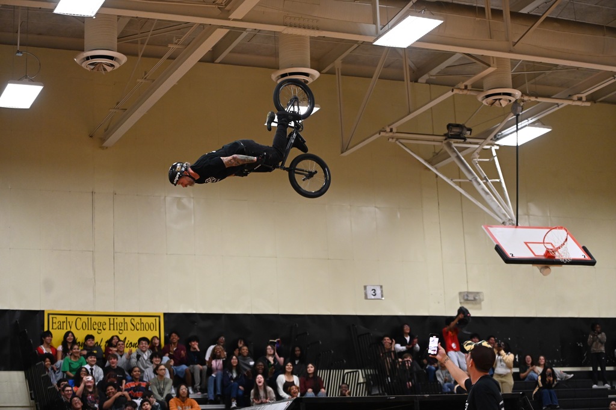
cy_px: 205
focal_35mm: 70
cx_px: 308
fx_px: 1197
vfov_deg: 19.4
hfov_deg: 28.9
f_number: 2.8
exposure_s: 1/500
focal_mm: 70
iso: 4000
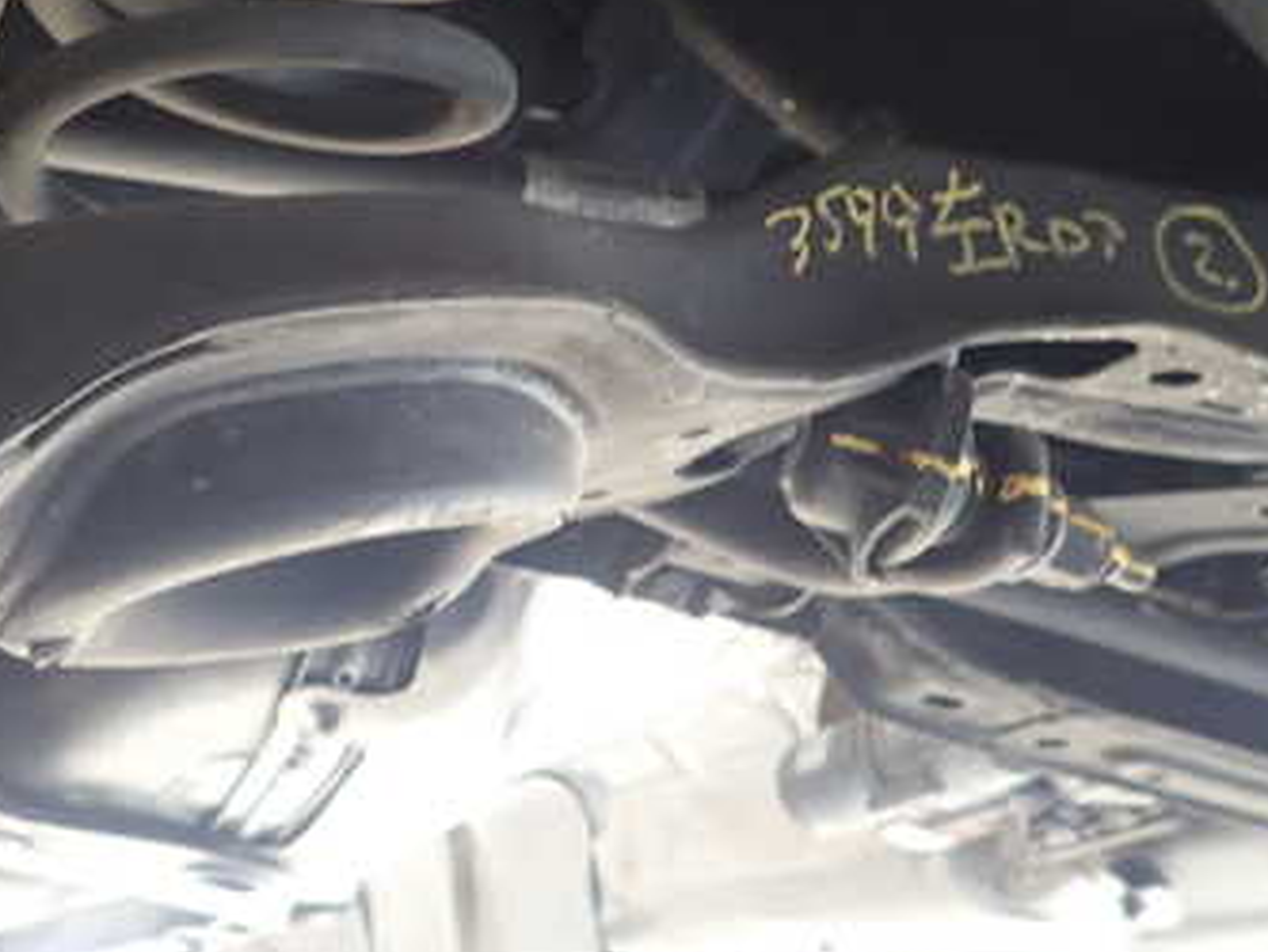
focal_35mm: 45
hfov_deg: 41.6
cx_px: 446
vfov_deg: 32.0
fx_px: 1649
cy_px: 347
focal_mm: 4.5
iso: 250
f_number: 2
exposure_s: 1/30
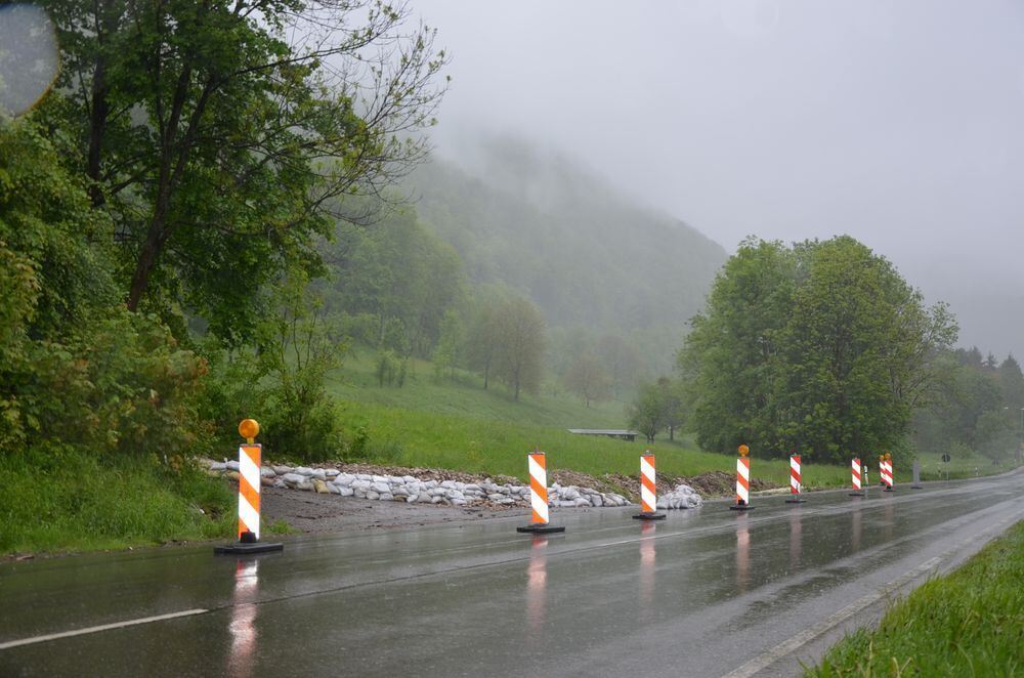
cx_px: 512
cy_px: 339
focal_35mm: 45
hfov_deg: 43.7
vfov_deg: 29.7
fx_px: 1277
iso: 140
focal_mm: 30
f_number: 4.2
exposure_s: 1/200
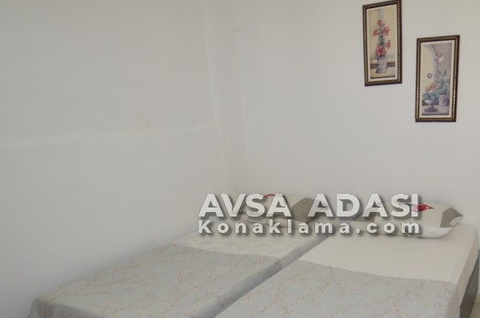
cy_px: 212
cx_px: 307
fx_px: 386
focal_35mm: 29
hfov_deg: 62.7
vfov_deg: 44.1
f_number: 3.5
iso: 640
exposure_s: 1/60
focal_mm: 10
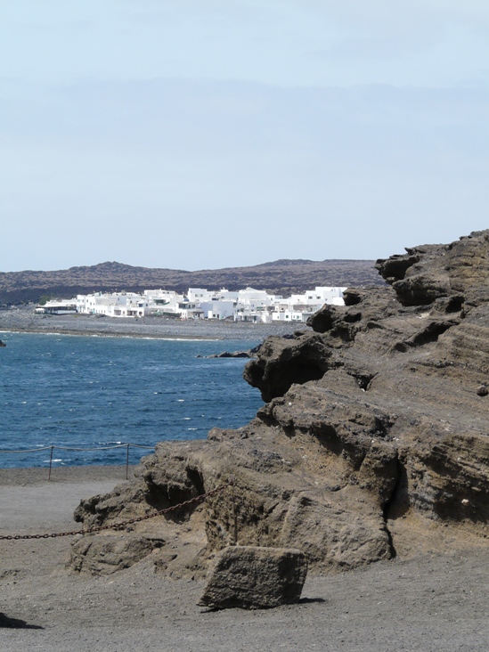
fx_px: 2317
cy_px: 326
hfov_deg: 12.0
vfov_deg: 16.0
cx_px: 244
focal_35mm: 123
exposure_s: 1/400
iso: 100
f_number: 5.6
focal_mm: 20.2
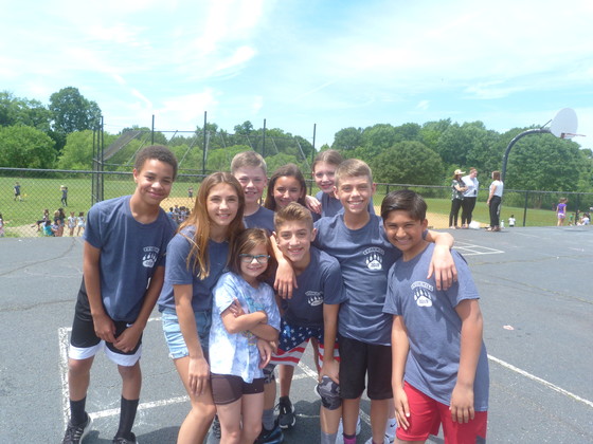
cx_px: 296
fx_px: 428
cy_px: 222
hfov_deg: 69.4
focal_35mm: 25
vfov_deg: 54.9
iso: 80
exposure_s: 1/250
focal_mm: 4.5
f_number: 4
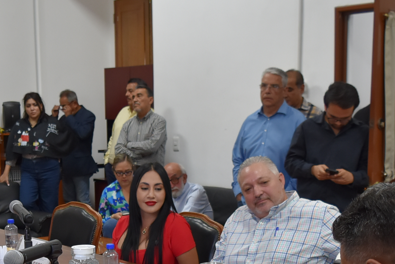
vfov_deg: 19.1
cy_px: 306
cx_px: 121
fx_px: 747
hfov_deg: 29.4
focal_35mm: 68
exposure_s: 1/60
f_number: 4
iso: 640
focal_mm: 18
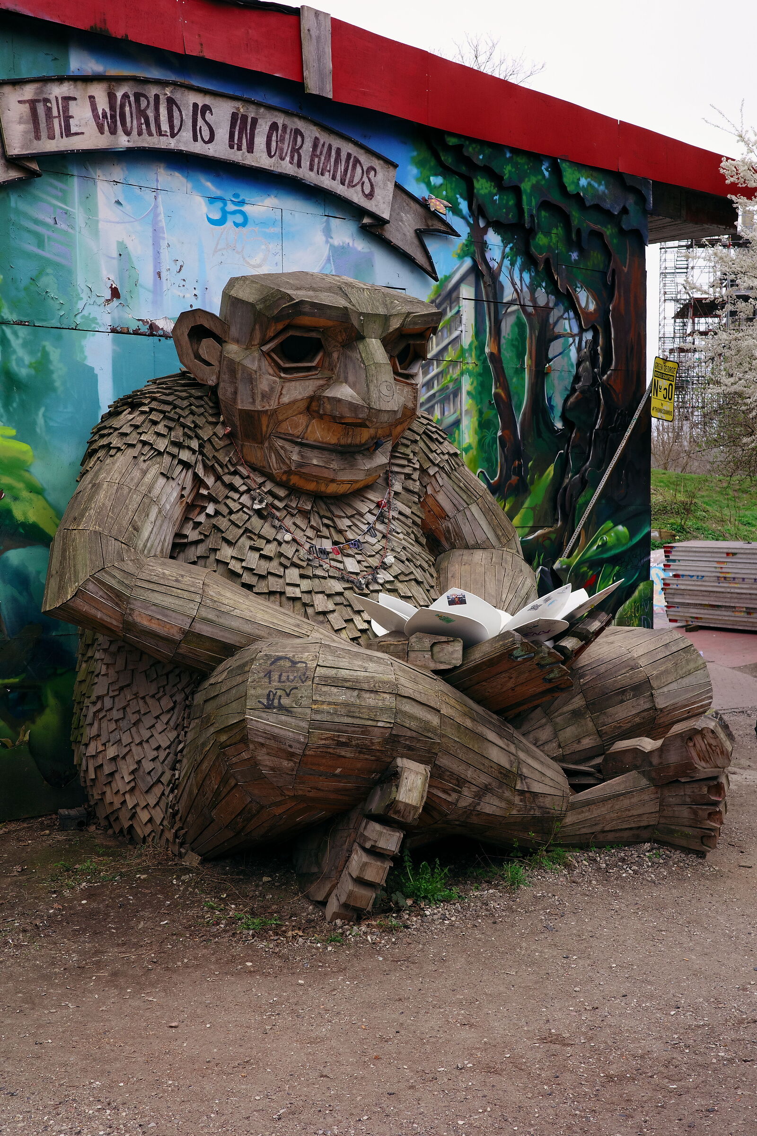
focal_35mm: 40
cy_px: 568
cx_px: 378
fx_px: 1262
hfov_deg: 33.4
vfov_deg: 48.5
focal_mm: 26
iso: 200
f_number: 4.5
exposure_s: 1/250
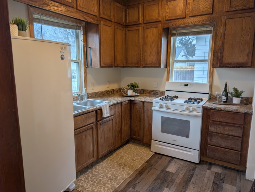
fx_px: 177
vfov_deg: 56.9
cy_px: 96
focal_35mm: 24
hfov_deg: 71.5
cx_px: 128
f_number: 1.68
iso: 23
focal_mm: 6.9
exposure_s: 1/293
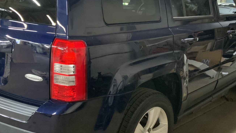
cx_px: 116
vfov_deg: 23.9
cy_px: 57
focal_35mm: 50
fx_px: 313
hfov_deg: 41.3
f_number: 1.8
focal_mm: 3
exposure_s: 1/30
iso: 400
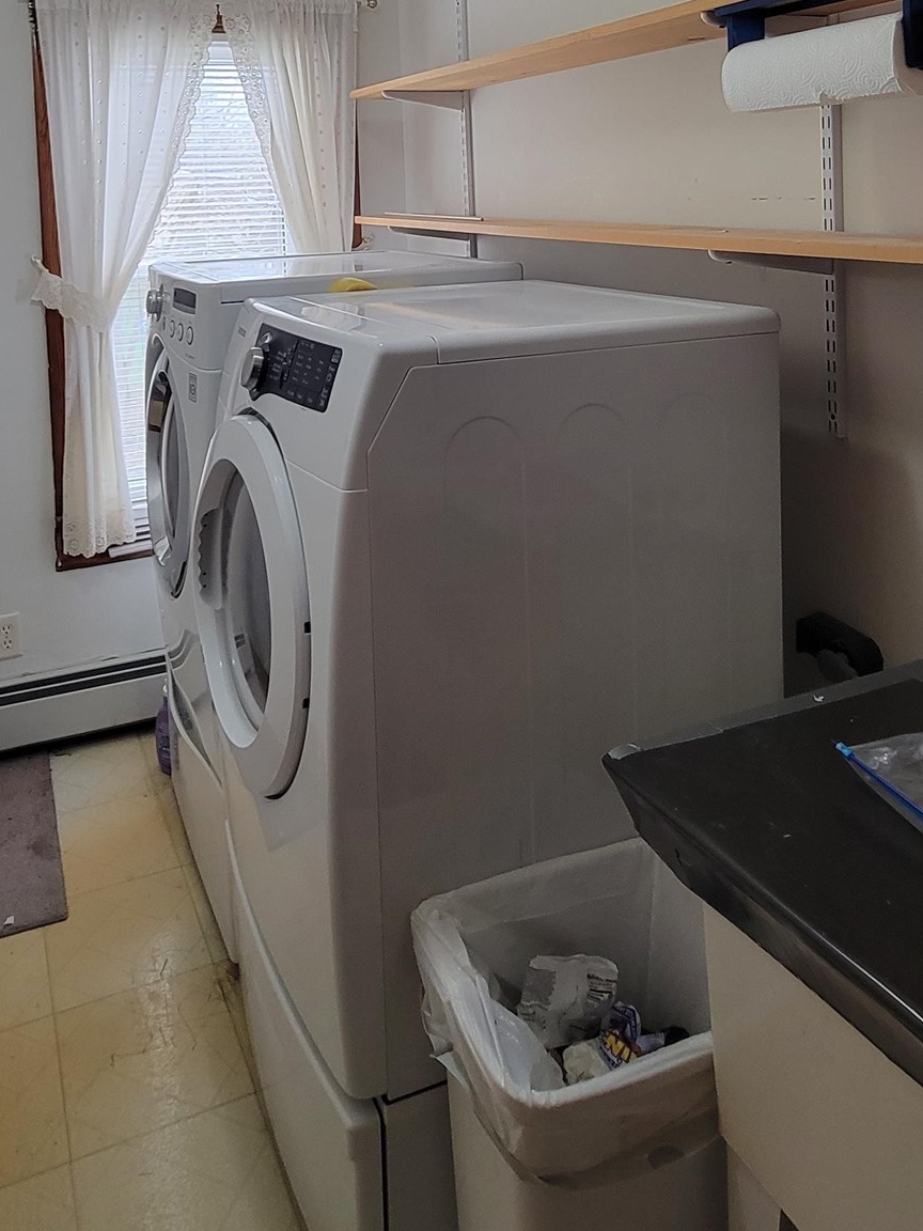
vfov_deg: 61.5
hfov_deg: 52.7
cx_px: 364
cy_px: 239
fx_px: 924
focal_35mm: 26
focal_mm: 2.2
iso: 160
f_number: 2.2
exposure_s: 1/60
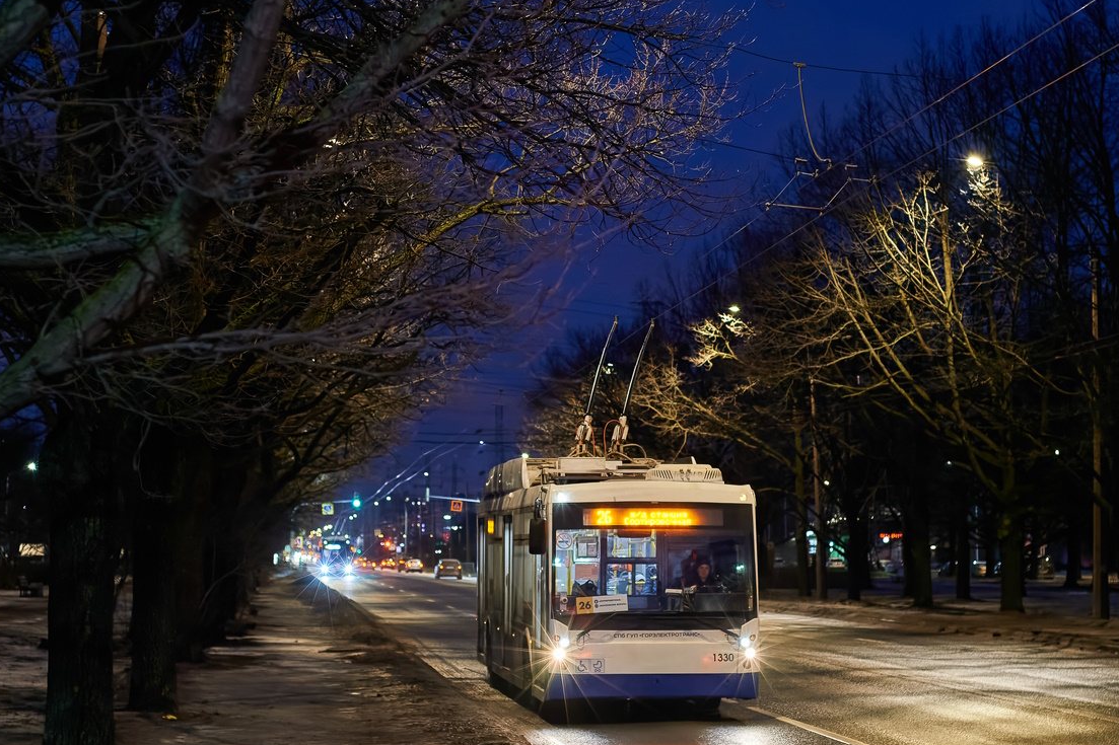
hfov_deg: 29.6
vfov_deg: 20.0
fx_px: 2113
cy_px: 385
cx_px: 671
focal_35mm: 68
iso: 2500
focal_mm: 50
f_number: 2.8
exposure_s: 1/250
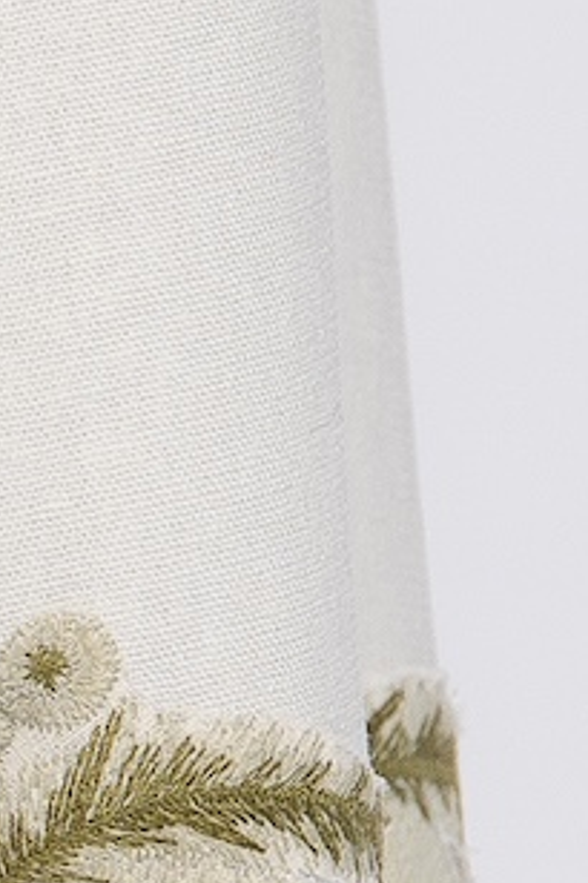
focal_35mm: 403
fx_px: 9884
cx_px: -1291
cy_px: 1872
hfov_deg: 3.3
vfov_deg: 5.0
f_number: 4.5
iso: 200
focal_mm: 55
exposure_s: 1/125
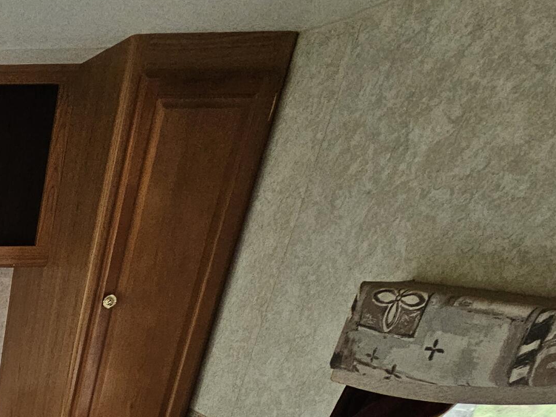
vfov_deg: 30.2
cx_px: -197
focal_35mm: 36
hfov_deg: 33.7
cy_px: 561
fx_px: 578
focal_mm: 2.2
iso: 400
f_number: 2.2
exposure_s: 1/60
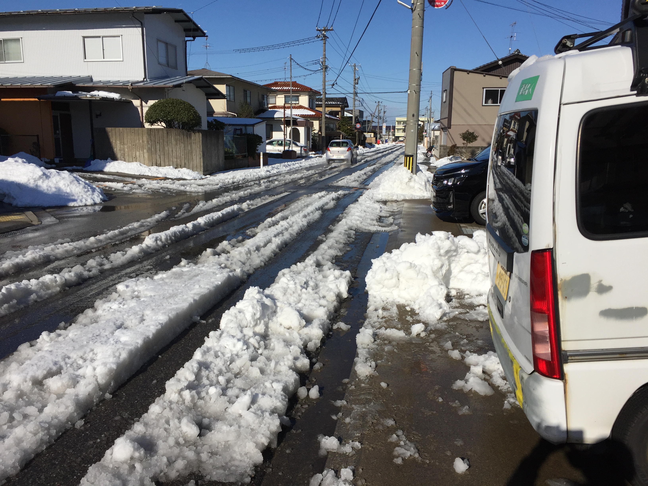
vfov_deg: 48.2
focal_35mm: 29
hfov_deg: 61.7
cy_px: 243
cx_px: 324
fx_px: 543
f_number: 2.2
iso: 32
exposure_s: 1/5650
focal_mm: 4.15
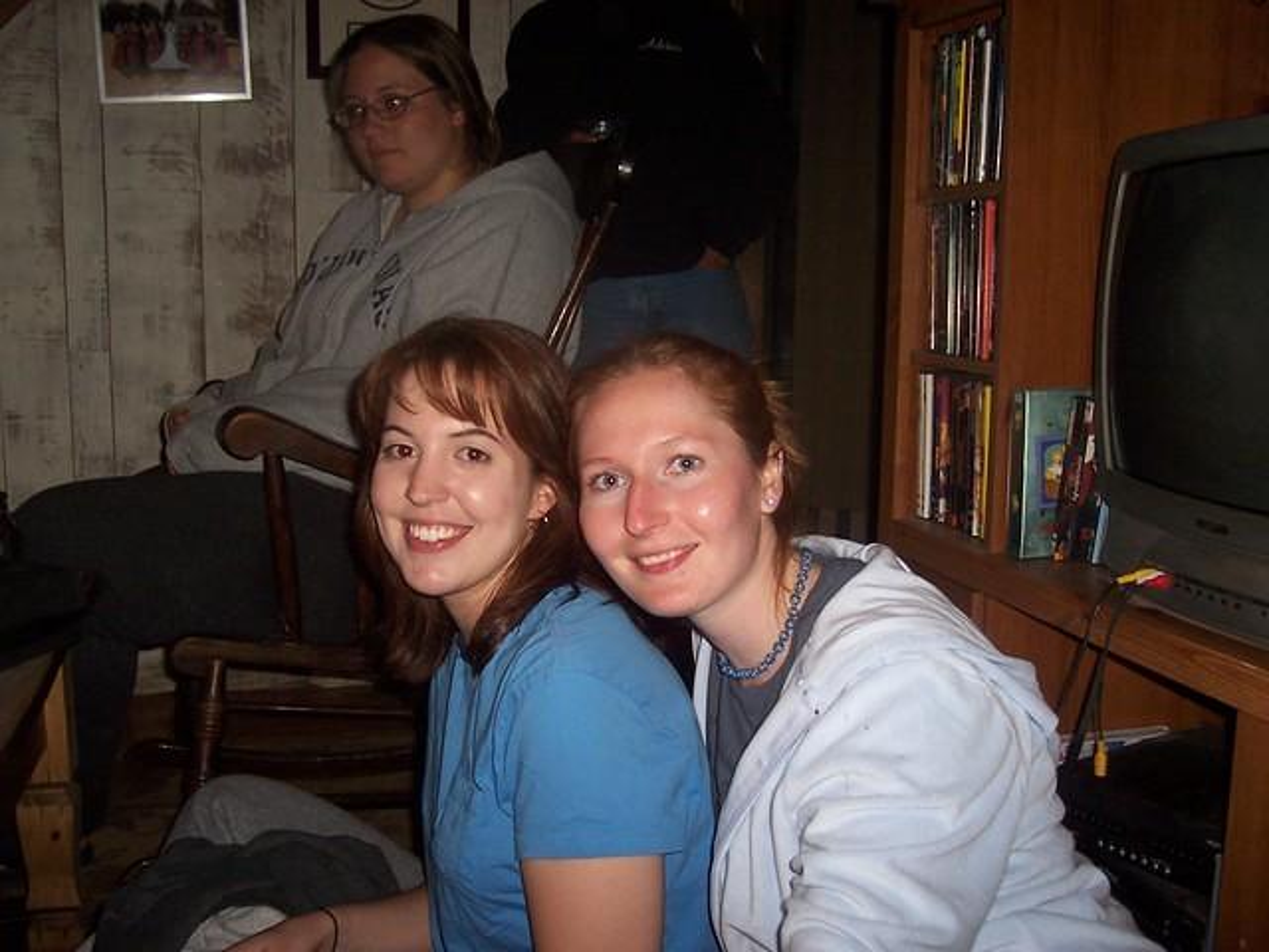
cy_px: 476
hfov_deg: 50.1
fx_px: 1356
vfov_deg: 38.7
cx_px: 634
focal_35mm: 37
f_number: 2.8
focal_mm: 5.6
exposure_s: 1/60
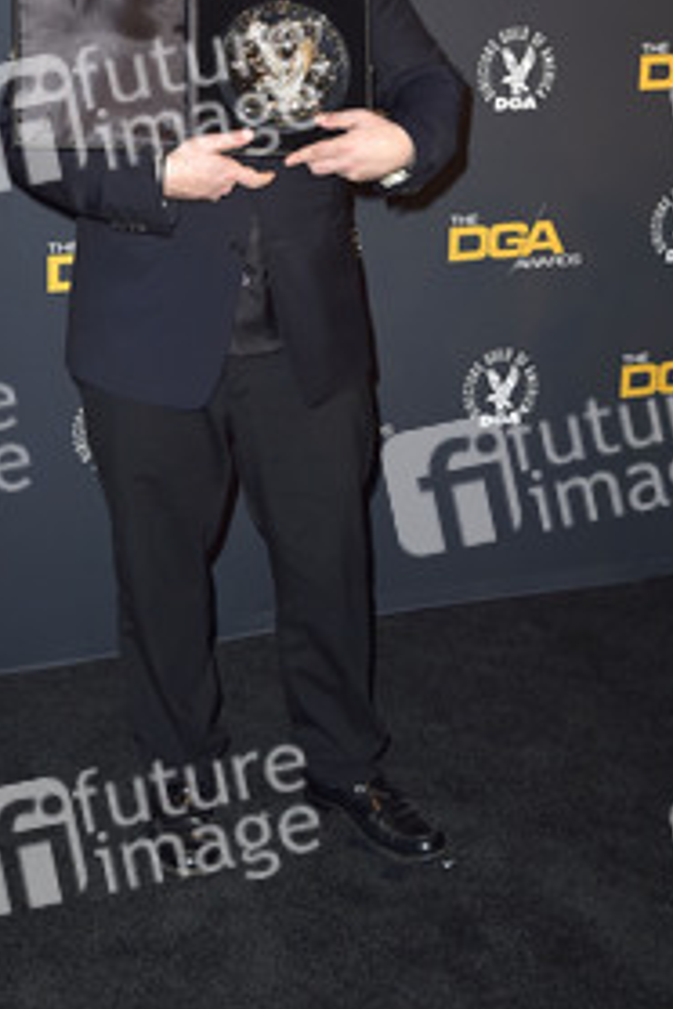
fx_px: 1766
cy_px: 289
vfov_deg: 31.5
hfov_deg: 21.5
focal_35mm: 63
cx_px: 241
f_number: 6.3
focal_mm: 44
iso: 640
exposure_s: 1/250
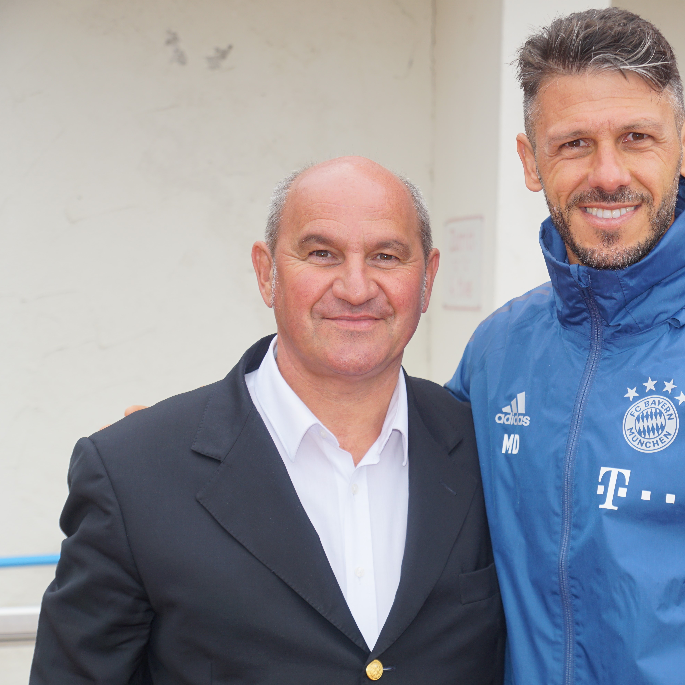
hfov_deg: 22.3
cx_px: 496
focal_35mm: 77
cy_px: 341
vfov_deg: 22.5
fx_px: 1724
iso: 100
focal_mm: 40
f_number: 4
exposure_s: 1/200
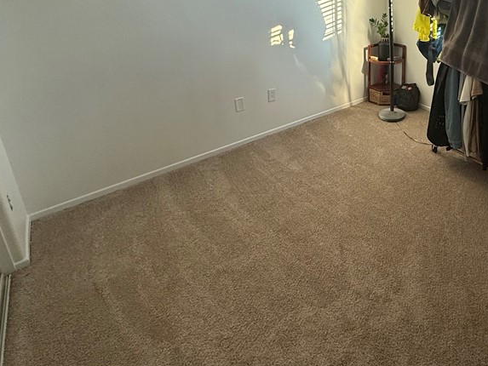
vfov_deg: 50.7
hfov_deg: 64.6
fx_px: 353
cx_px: 375
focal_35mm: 25
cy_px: 61
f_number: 2.2
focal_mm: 2.22
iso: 125
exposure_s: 1/99
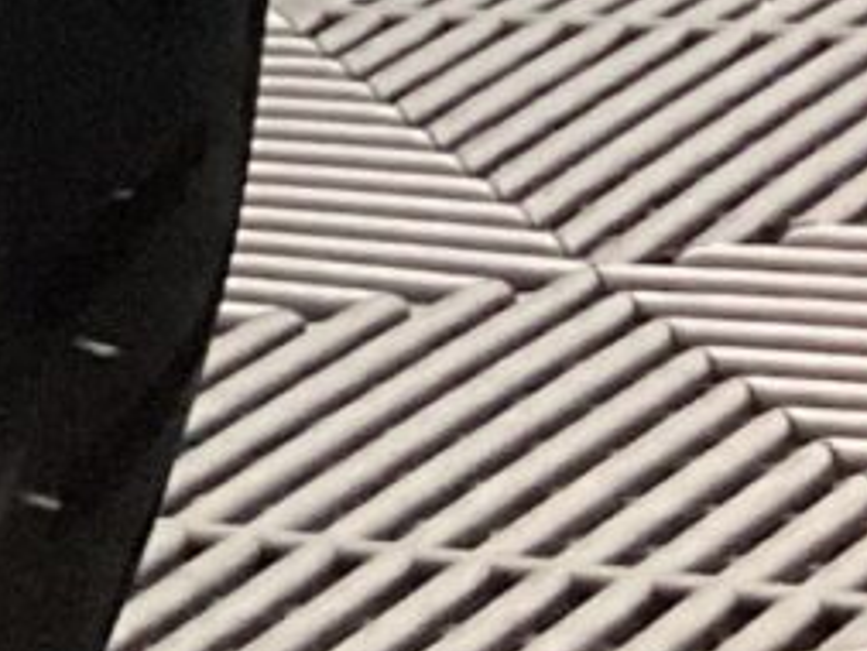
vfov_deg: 6.2
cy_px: -504
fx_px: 5889
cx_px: -1607
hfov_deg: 7.5
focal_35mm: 235
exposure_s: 1/40
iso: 400
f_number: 2.4
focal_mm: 3.3
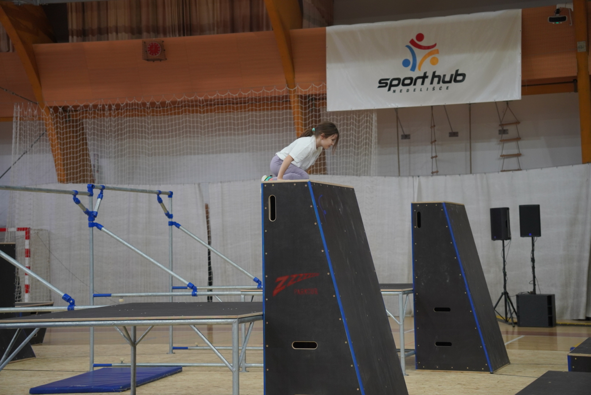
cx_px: 296
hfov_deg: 27.0
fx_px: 1232
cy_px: 198
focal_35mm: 75
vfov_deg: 18.2
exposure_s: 1/200
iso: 500
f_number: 3.2
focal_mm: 50
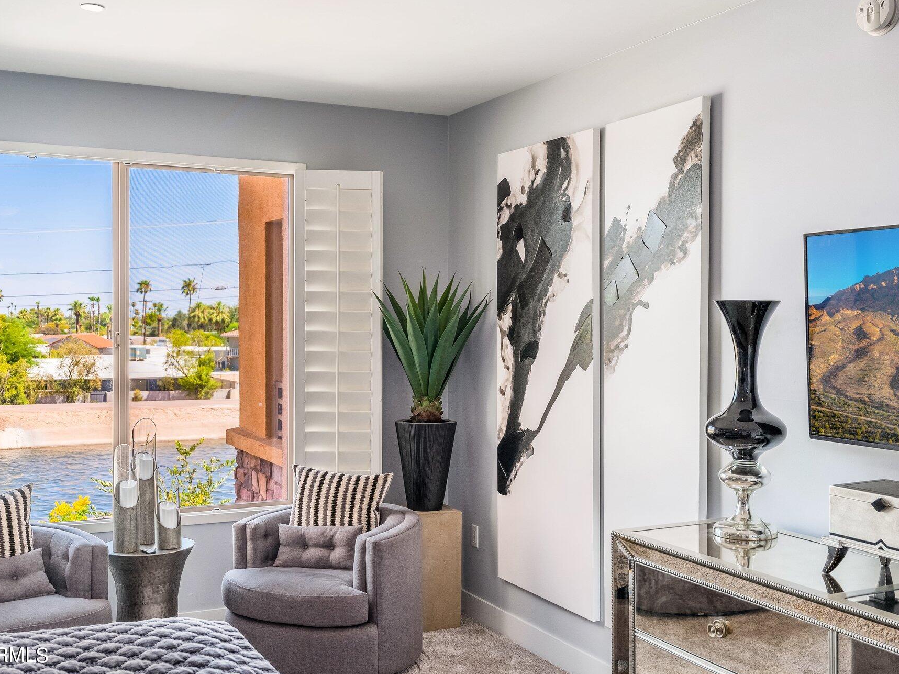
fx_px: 1013
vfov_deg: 36.8
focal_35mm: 39
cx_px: 464
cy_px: 330
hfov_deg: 47.9
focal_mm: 34
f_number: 6.3
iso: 100
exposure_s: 1/320
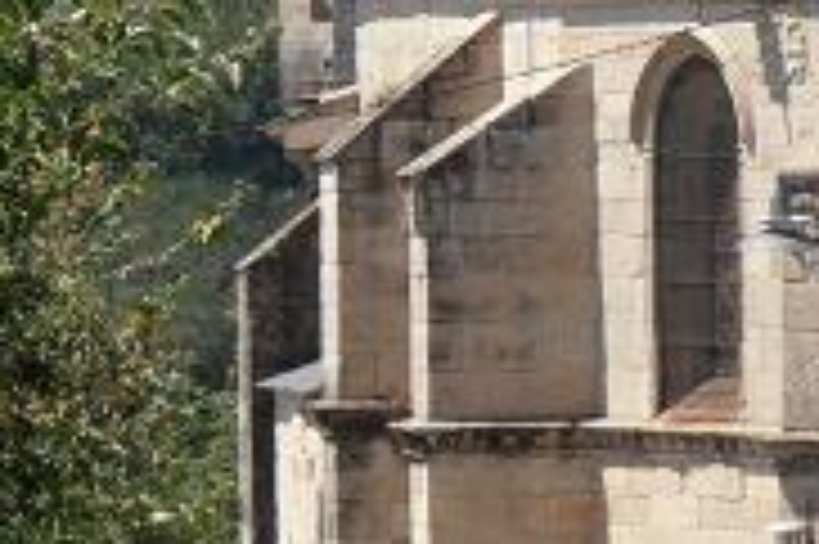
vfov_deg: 2.7
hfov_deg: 4.1
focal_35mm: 501
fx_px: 11387
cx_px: 716
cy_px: 22
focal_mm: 29.44
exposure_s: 1/320
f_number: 5.9
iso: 80
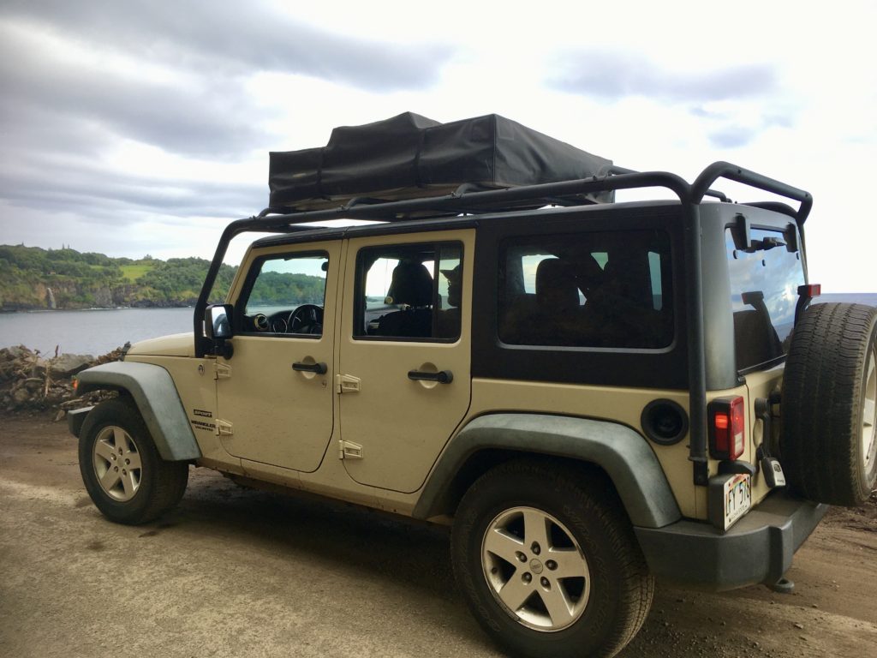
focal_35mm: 29
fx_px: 735
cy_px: 329
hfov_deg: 61.7
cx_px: 438
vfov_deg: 48.2
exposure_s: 1/183
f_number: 2.2
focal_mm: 4.15
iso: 25
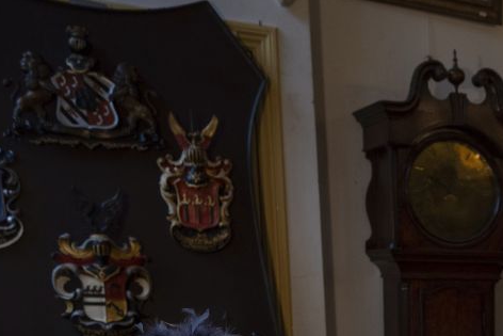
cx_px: 613
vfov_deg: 19.8
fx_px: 880
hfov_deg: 27.7
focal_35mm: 63
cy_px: 438
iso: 500
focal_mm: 24
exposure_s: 1/400
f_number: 3.5
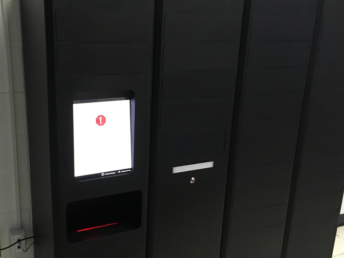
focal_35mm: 42
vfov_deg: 34.3
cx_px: 145
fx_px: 417
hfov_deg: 44.7
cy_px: 146
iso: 200
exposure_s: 1/20
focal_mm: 4.15
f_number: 2.2
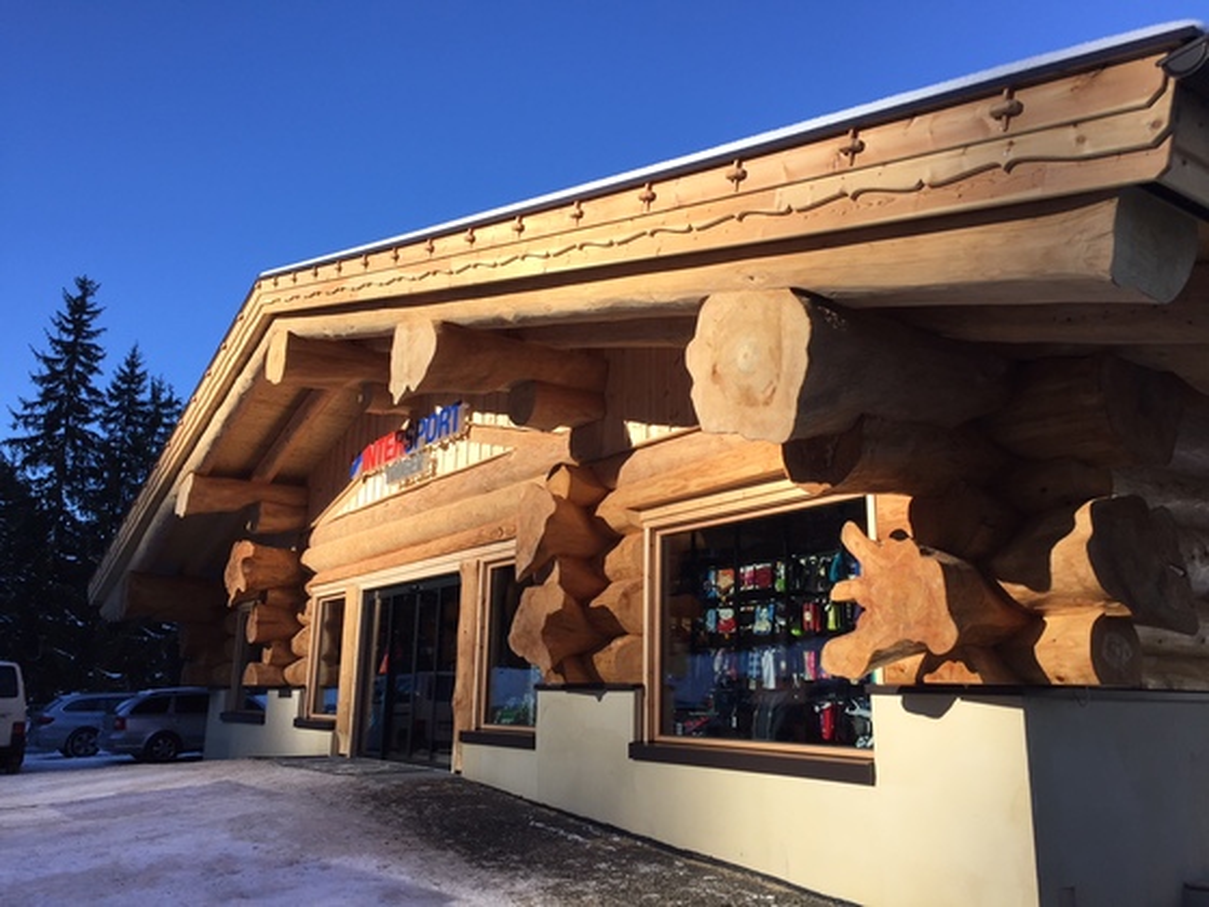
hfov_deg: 61.7
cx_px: 604
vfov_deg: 48.2
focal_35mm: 29
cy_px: 454
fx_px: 1013
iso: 32
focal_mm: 4.15
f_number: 2.2
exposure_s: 1/1236
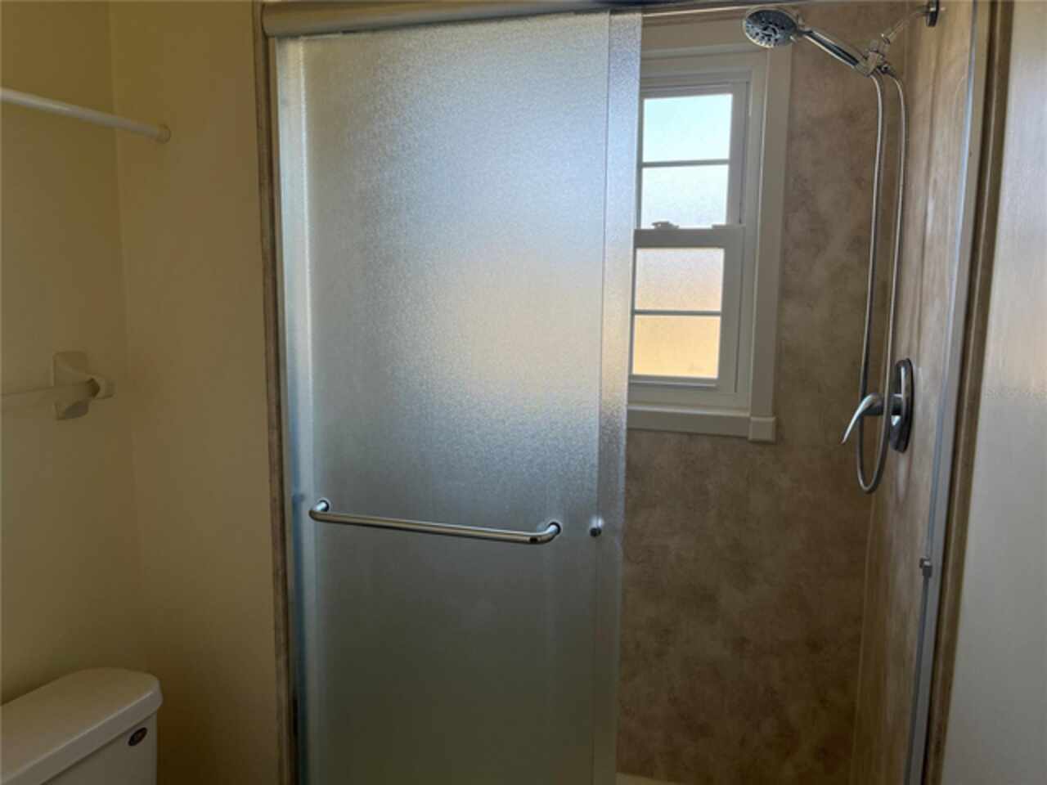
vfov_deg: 53.1
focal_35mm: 26
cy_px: 392
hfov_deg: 67.3
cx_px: 524
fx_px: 786
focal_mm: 5.1
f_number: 1.6
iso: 40
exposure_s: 1/213
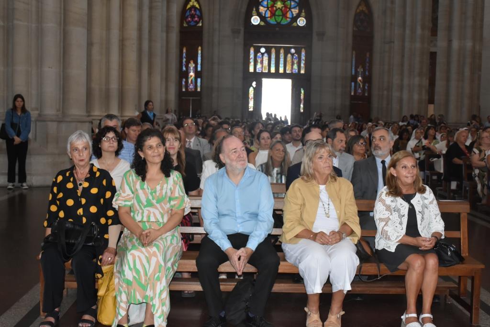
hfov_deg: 38.9
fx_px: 694
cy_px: 164
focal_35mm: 51
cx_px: 245
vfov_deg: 26.5
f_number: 5.6
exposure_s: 1/100
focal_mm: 34
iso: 1600
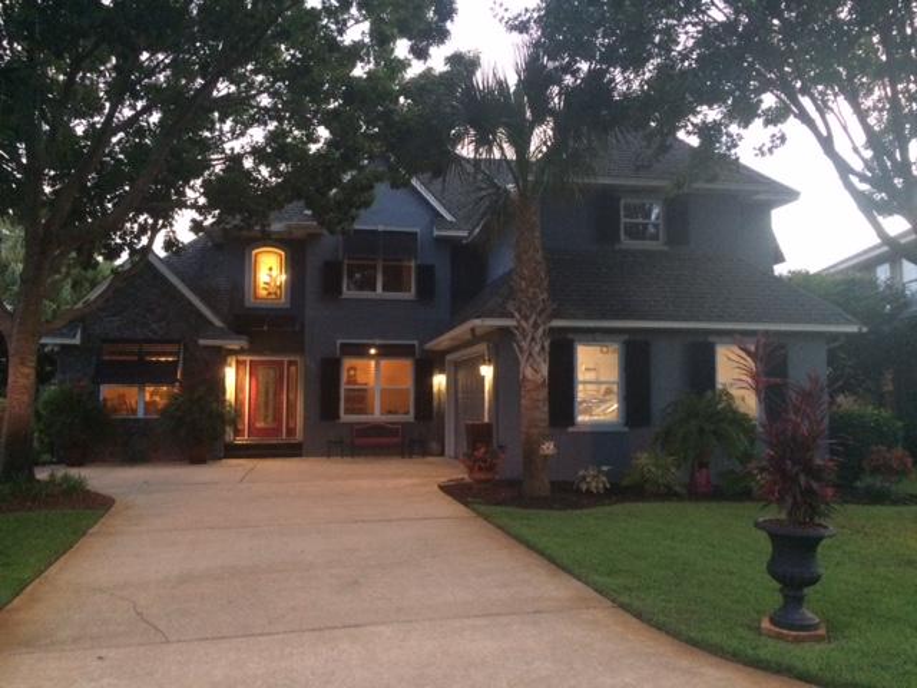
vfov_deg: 48.2
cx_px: 458
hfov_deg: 61.7
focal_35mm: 29
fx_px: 768
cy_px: 344
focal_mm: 4.15
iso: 320
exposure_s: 1/30
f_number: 2.2
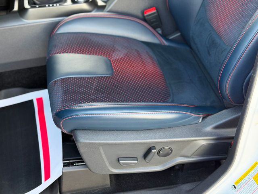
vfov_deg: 30.3
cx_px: 129
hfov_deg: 39.7
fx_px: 358
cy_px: 97
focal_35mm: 48
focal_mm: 6.76
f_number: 1.78
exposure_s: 1/106
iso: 100
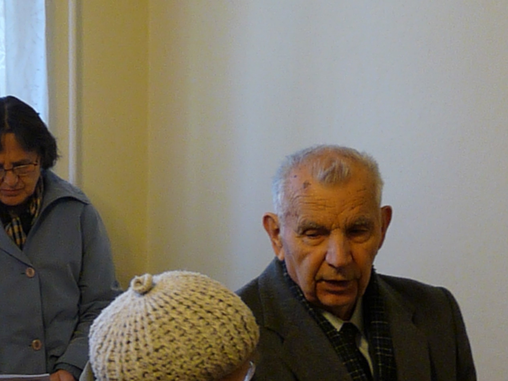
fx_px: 1702
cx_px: 142
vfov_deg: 12.8
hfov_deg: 16.9
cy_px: 224
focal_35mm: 116
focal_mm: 12.8
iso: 800
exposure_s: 1/60
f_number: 3.4
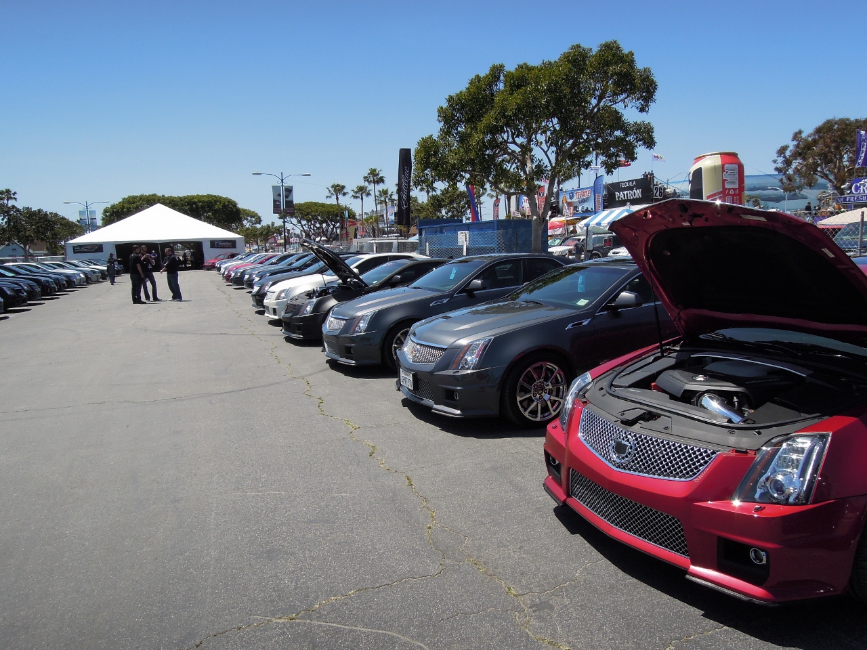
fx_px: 601
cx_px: 434
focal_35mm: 24
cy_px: 325
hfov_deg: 71.6
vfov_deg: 56.8
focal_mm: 4.3
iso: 160
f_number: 4
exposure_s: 1/1600
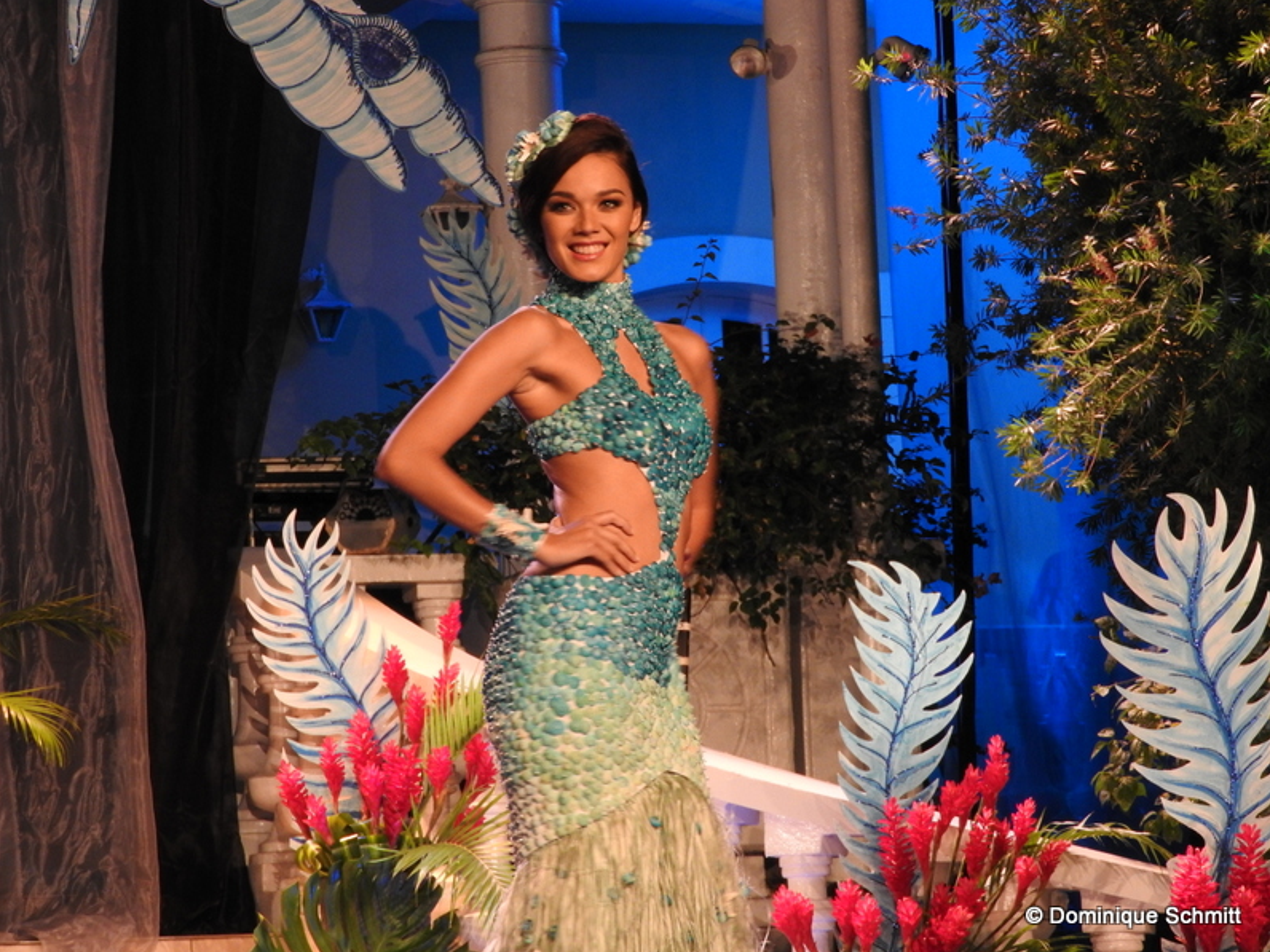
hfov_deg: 10.9
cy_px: 477
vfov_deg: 8.2
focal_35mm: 181
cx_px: 635
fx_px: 6641
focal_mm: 32.2
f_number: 5.3
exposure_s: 1/25
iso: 400
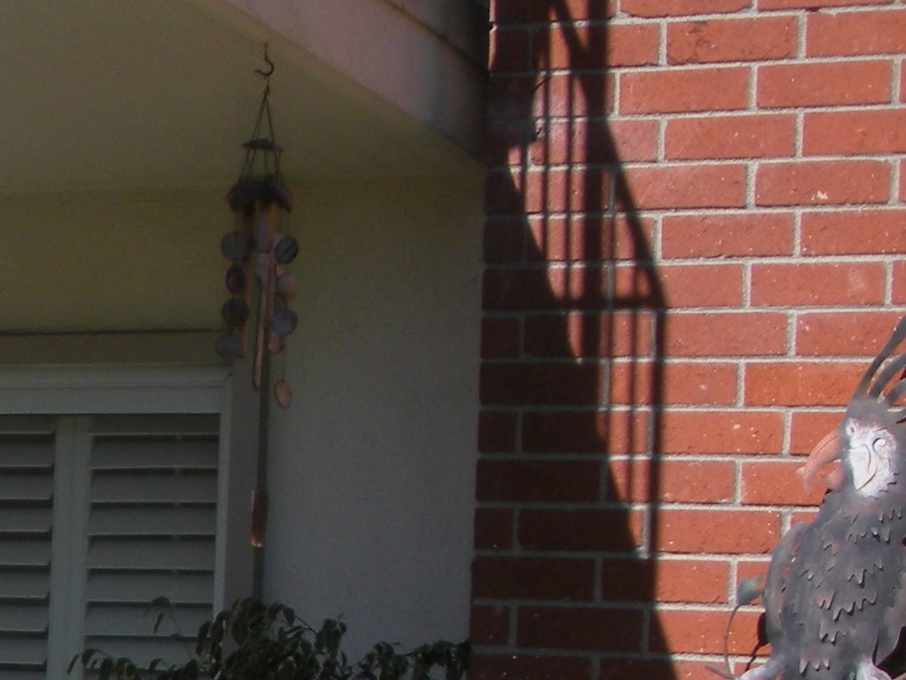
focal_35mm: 129
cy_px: 959
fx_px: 3377
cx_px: -563
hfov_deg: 14.0
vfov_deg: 11.1
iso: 64
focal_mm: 6.3
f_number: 3.5
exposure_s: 1/692
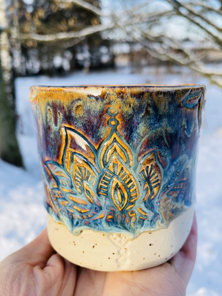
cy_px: 148
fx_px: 222
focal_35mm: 26
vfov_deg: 67.3
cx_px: 111
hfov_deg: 53.1
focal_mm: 4.2
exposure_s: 1/558
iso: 32
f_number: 1.6
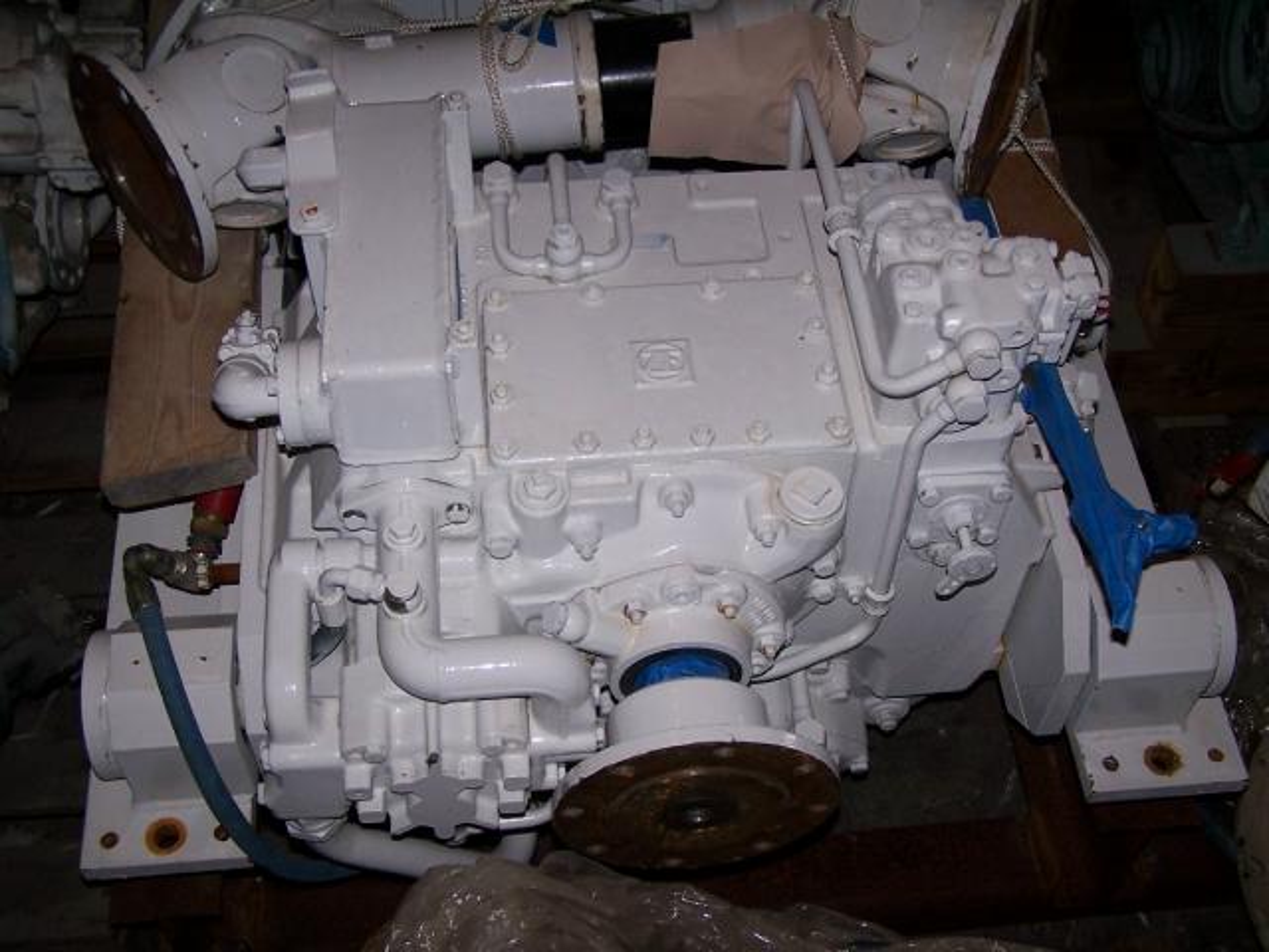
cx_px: 634
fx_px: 1576
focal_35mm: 43
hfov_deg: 43.9
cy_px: 476
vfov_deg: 33.6
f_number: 2.8
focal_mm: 7.1
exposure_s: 1/60
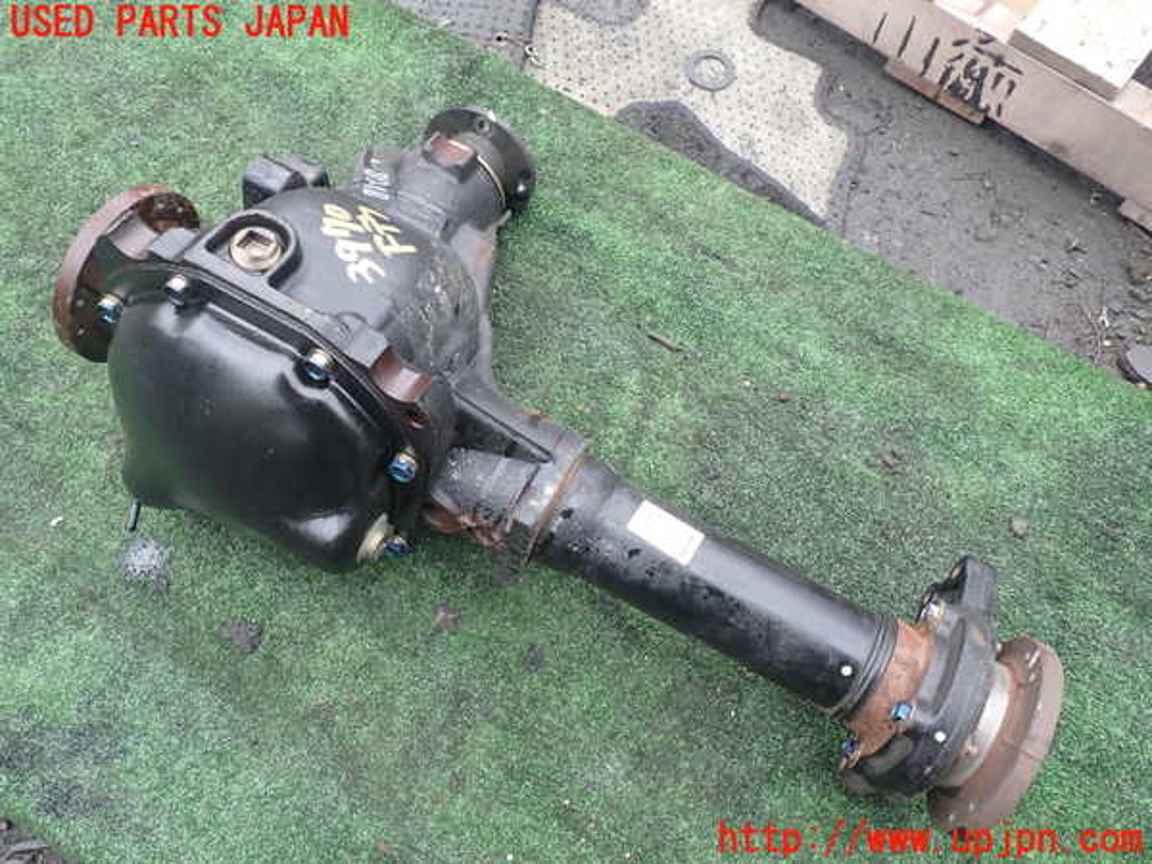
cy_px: 432
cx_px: 576
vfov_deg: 46.8
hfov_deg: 60.0
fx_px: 998
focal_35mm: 30
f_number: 3.2
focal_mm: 5.4
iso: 100
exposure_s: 1/125
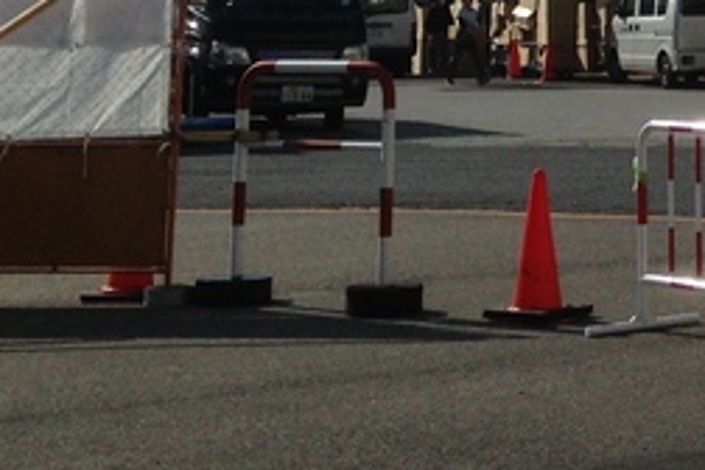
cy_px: -339
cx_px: 999
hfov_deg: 14.3
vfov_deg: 9.6
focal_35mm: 136
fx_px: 2663
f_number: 2.4
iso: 50
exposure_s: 1/4184
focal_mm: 4.12
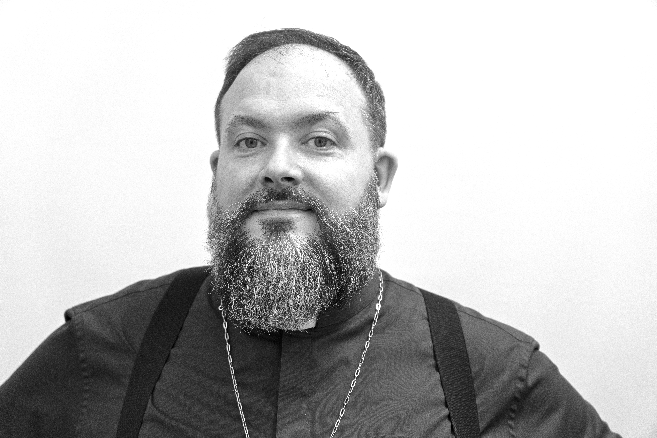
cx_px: 328
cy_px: 219
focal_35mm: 94
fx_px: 1715
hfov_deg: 21.7
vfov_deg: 14.6
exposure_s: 1/160
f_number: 4
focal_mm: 94
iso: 1250
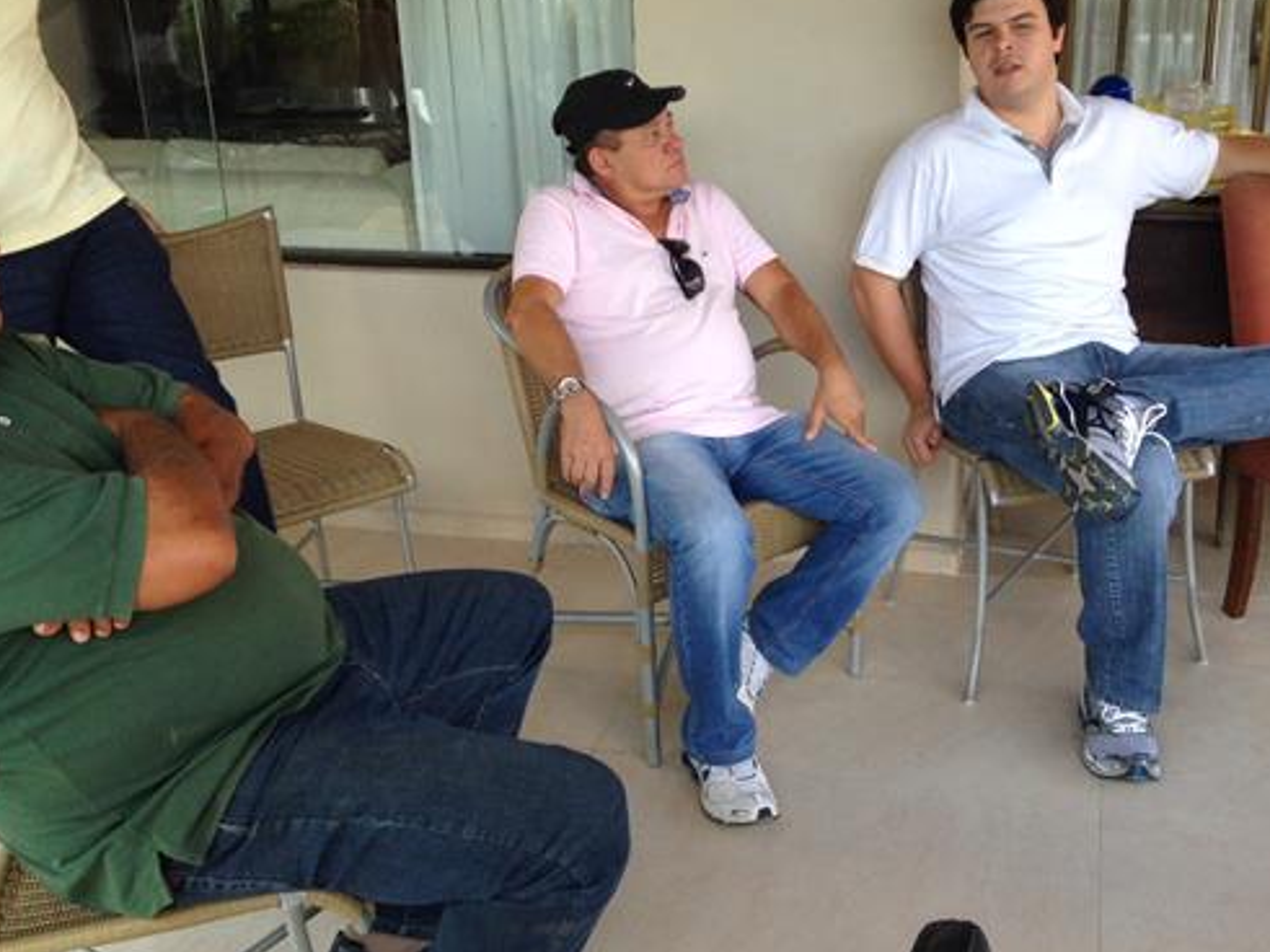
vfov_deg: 33.6
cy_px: 437
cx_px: 691
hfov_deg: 43.8
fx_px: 1577
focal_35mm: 43
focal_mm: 4.12
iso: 80
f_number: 2.4
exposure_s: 1/120
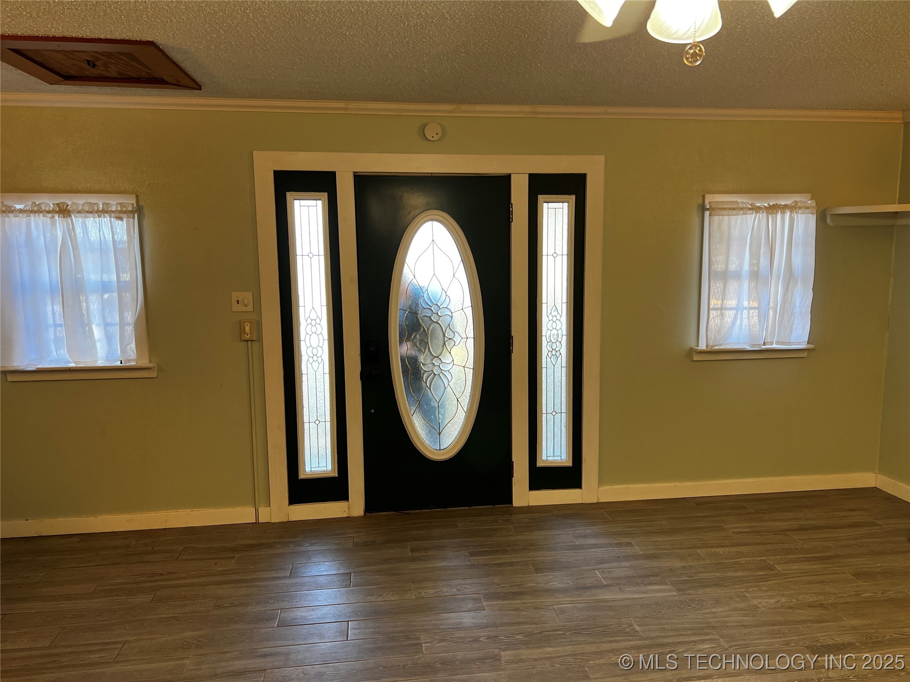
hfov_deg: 67.3
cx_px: 455
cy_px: 341
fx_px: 683
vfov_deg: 53.1
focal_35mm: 26
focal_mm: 5.7
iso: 125
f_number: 1.5
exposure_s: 1/120
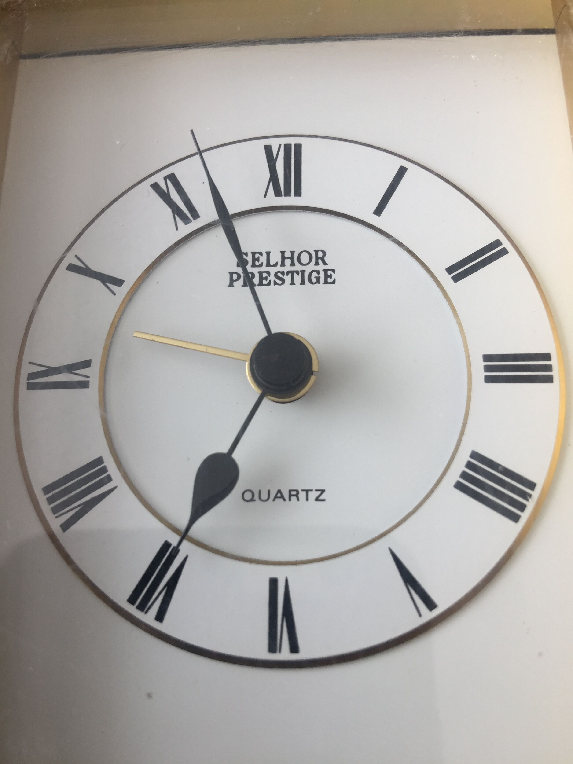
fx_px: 640
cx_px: 286
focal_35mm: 29
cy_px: 382
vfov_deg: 61.7
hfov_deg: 48.2
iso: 32
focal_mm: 4.15
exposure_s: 1/100
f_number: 2.2
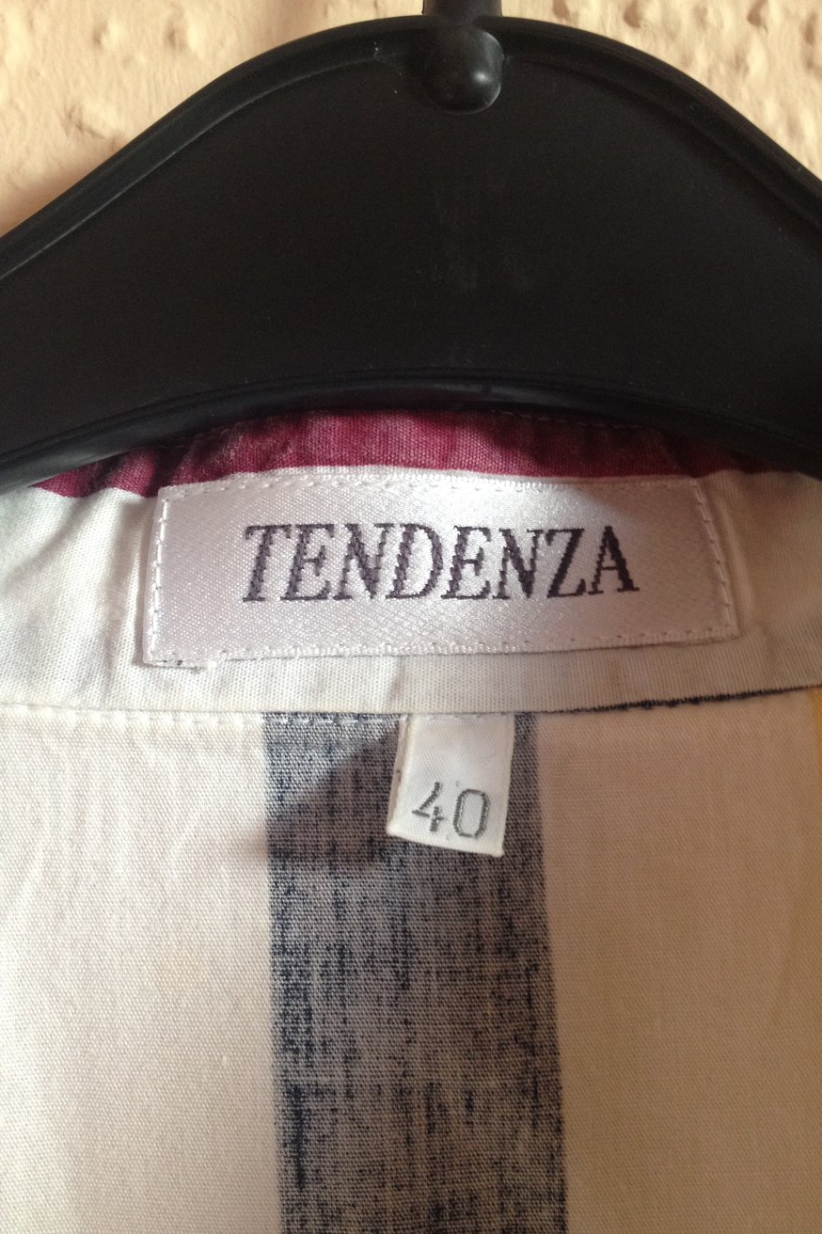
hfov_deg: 35.9
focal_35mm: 37
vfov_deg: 51.9
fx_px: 1268
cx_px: 454
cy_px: 621
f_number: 2.4
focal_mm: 4.28
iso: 125
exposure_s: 1/20
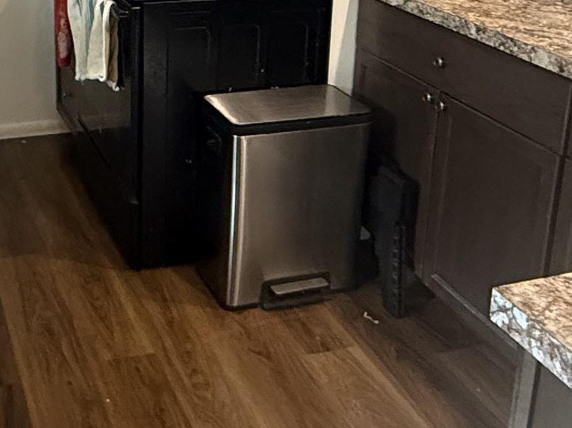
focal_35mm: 55
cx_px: 161
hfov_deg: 34.4
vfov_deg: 25.7
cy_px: 44
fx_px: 909
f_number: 2.2
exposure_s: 1/60
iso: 640
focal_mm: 2.22
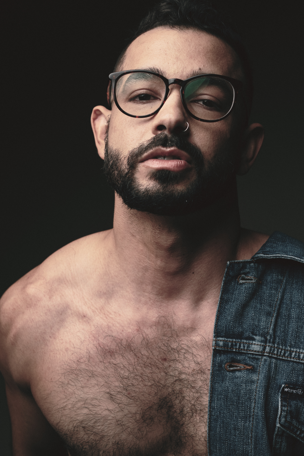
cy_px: 228
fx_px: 671
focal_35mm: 53
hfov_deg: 25.5
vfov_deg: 37.5
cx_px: 152
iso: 160
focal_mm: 35
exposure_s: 1/250
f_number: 4
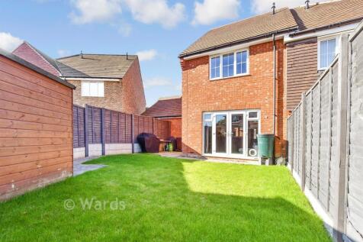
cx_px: 182
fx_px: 151
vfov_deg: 77.3
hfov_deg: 100.4
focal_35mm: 15
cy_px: 121
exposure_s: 1/200
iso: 250
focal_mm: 10
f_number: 8
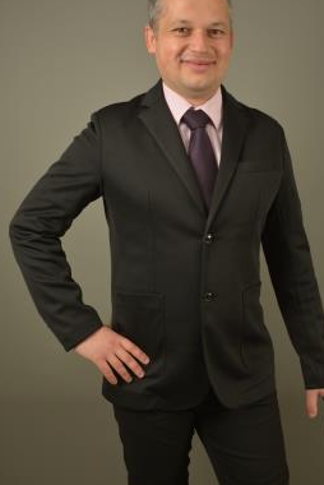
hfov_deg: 29.3
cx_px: 174
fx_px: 620
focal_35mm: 46
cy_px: 231
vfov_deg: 42.7
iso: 250
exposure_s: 1/60
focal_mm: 26
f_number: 3.8
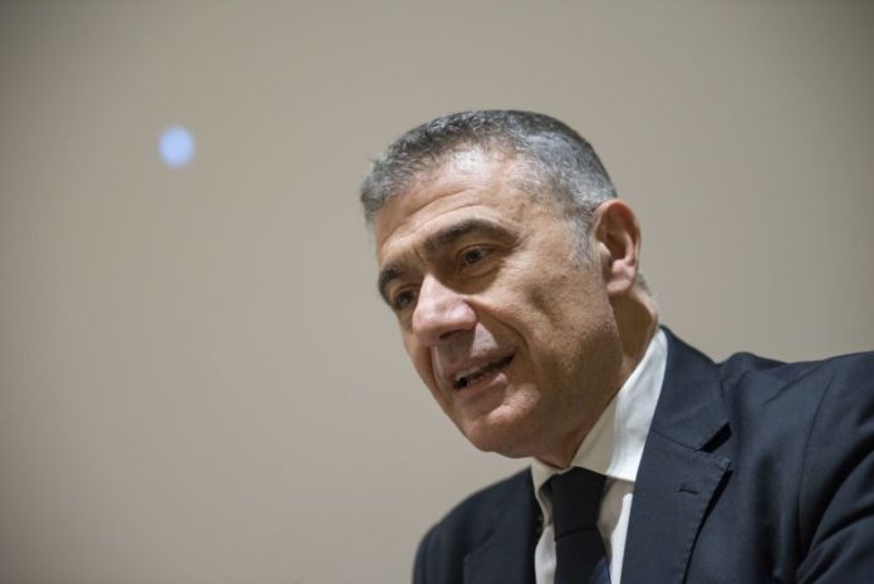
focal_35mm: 110
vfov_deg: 12.5
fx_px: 2672
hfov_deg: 18.6
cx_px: 437
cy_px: 292
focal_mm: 110
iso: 2000
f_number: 2.8
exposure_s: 1/125
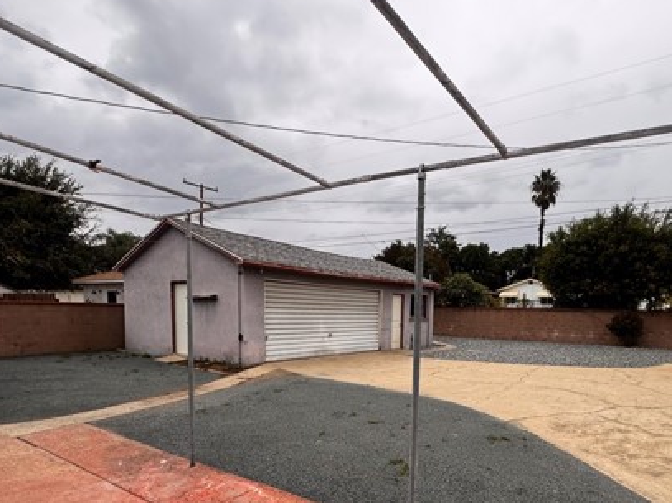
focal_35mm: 22
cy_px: 345
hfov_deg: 75.3
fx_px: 427
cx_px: 413
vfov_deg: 59.3
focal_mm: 2.22
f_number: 2.2
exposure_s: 1/144
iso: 40
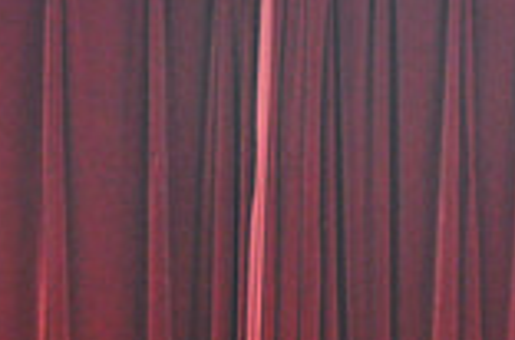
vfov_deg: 8.7
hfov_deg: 13.7
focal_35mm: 150
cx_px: 409
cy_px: 624
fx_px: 2139
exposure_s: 1/30
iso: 2500
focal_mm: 26
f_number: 3.8
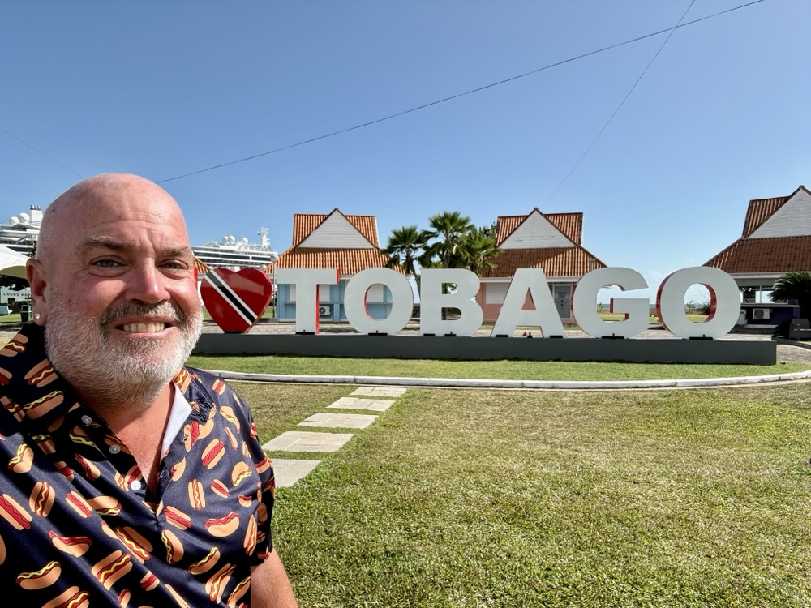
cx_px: 406
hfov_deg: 73.9
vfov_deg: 58.9
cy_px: 304
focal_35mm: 23
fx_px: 539
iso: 25
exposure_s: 1/1541
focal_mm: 2.69
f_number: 1.9
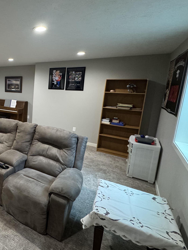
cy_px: 113
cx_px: -2
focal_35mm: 23
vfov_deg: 73.8
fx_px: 167
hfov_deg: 48.1
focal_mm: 2.22
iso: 500
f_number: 2.2
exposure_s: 1/60
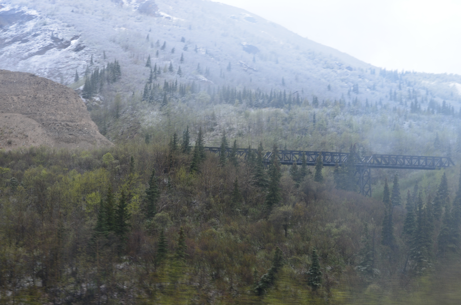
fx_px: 805
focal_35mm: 63
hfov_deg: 32.0
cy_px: 152
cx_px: 230
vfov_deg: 21.5
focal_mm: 42
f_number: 9
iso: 400
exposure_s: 1/40
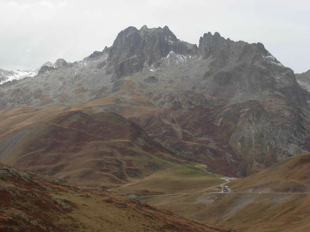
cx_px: 144
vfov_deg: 19.4
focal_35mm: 76
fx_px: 680
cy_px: 120
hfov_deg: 25.7
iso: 79
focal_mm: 11.5
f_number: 3.5
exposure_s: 1/813
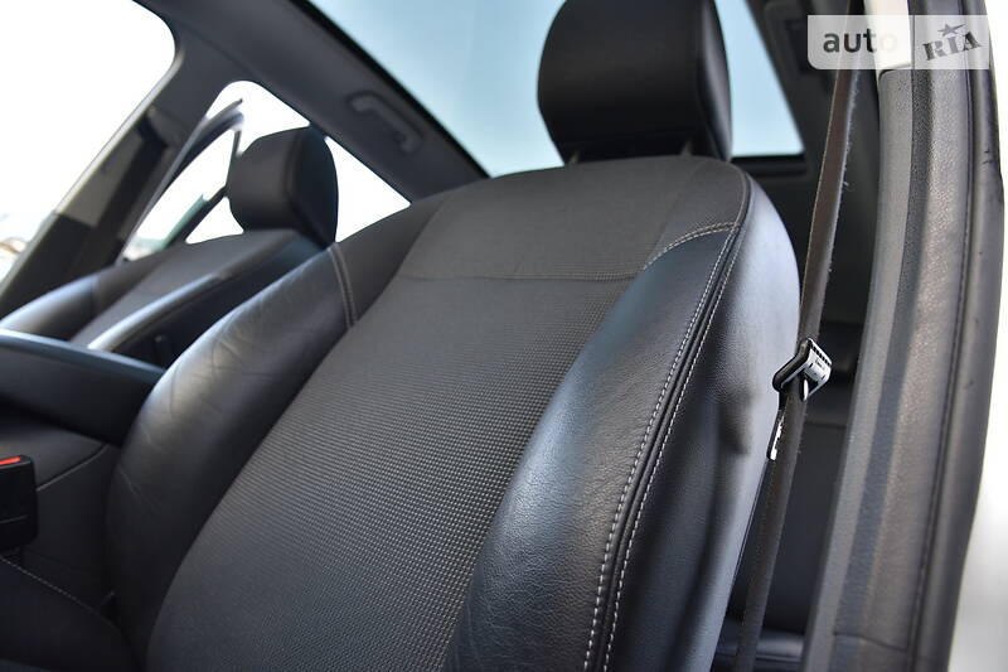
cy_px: 336
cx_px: 504
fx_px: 672
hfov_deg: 73.8
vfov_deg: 53.1
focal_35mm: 24
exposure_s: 1/100
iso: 400
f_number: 5
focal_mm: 24
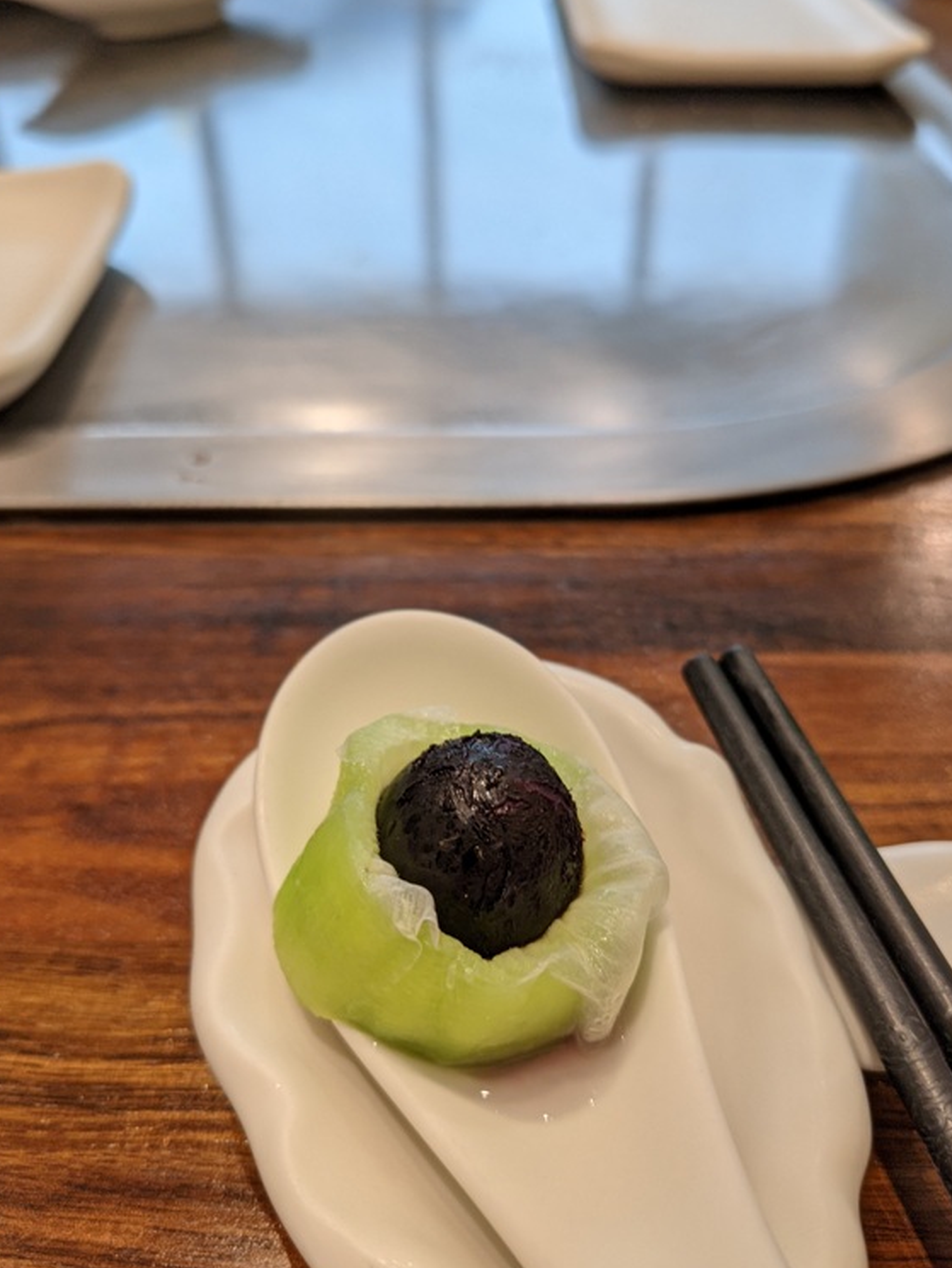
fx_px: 1063
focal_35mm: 29
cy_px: 659
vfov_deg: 61.6
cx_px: 489
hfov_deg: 48.2
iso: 59
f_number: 1.73
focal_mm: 4.38
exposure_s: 1/42
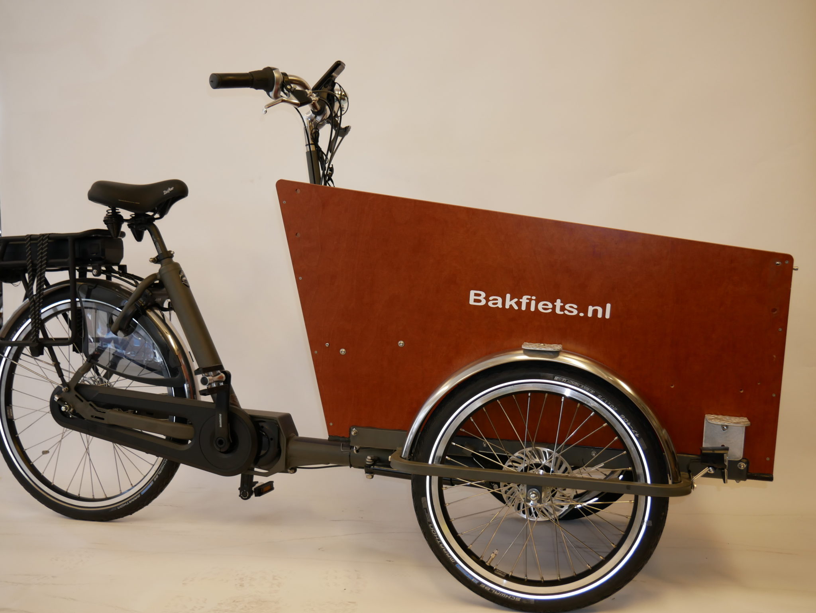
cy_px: 306
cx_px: 408
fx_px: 849
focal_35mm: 36
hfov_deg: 51.3
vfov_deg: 39.7
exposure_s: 1/60
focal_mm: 18
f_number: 3.9
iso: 400
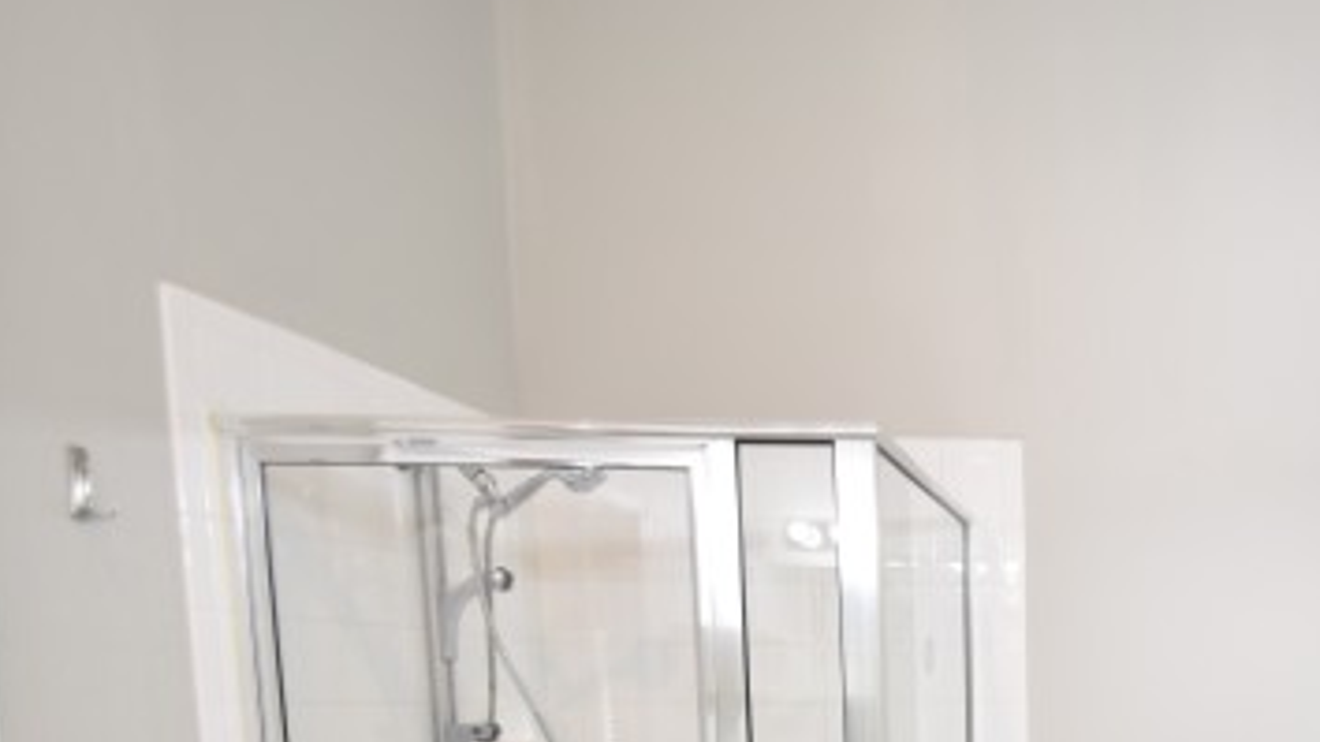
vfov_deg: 32.0
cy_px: 835
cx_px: 1204
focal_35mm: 32
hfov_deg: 53.0
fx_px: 1120
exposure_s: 1/45
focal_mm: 10
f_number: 3.5
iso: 800
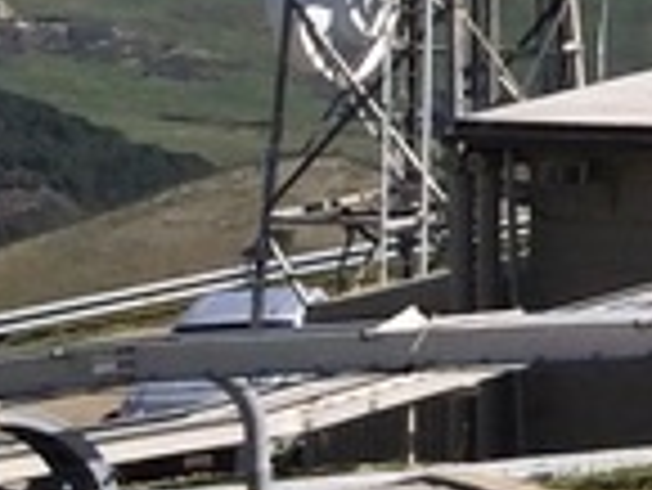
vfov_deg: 6.9
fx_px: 3996
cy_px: -355
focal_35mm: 212
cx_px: 2127
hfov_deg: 7.8
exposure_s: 1/2933
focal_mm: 4.12
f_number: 2.2
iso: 40
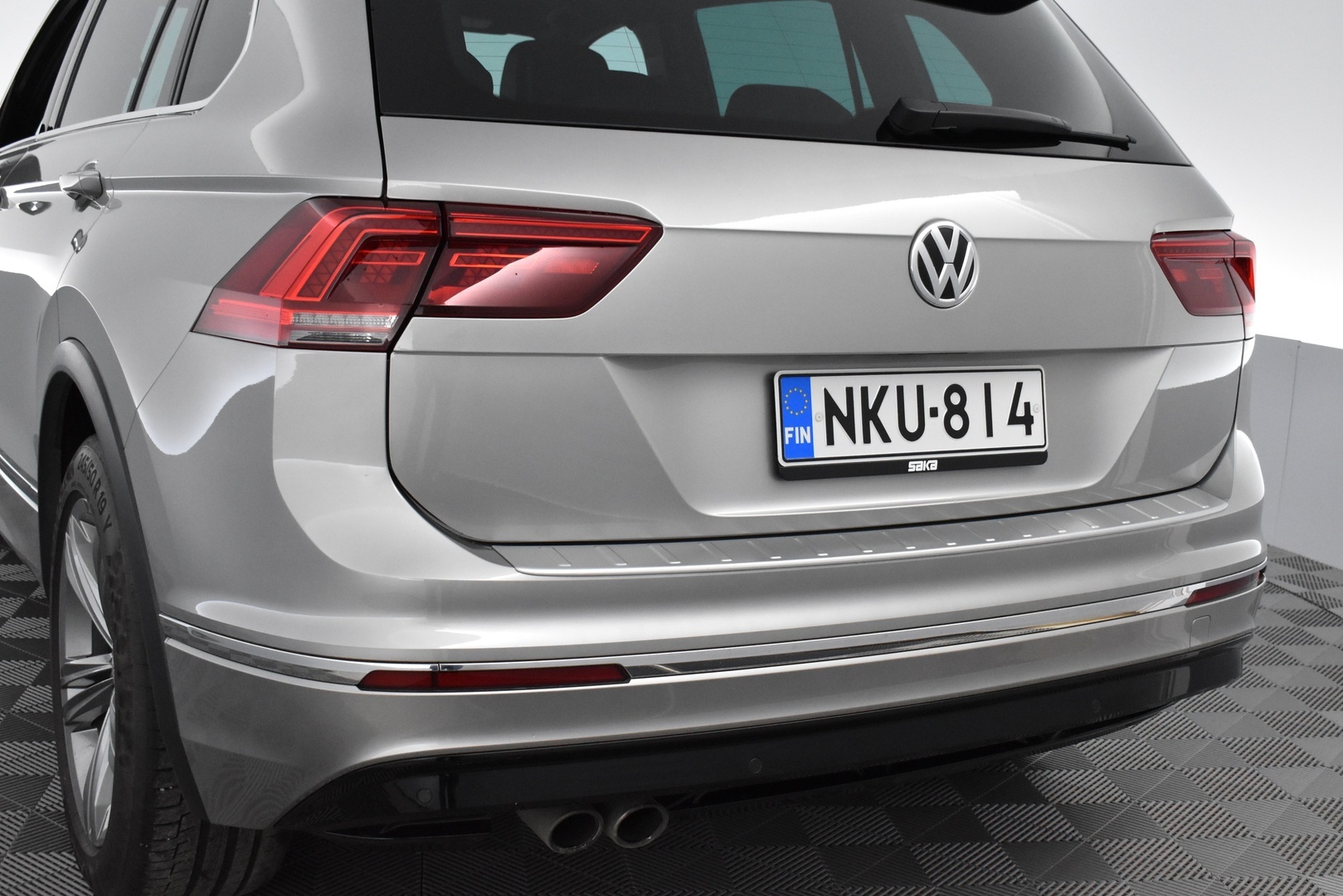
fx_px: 1567
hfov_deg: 46.4
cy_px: 448
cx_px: 672
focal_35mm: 42
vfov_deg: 31.9
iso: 3200
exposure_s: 1/160
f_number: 6.3
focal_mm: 28
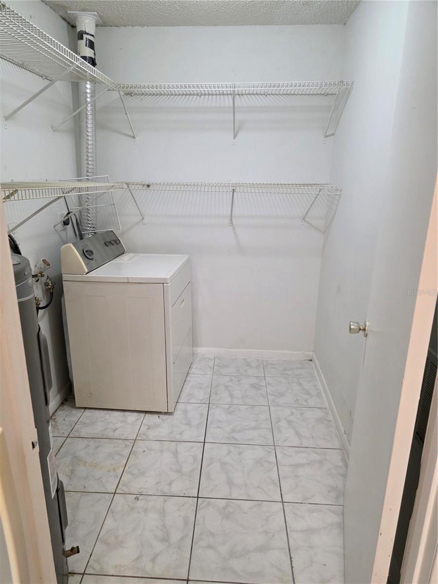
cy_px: 292
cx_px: 219
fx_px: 388
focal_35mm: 23
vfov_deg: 73.9
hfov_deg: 58.9
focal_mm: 6.3
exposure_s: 1/120
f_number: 1.7
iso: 500
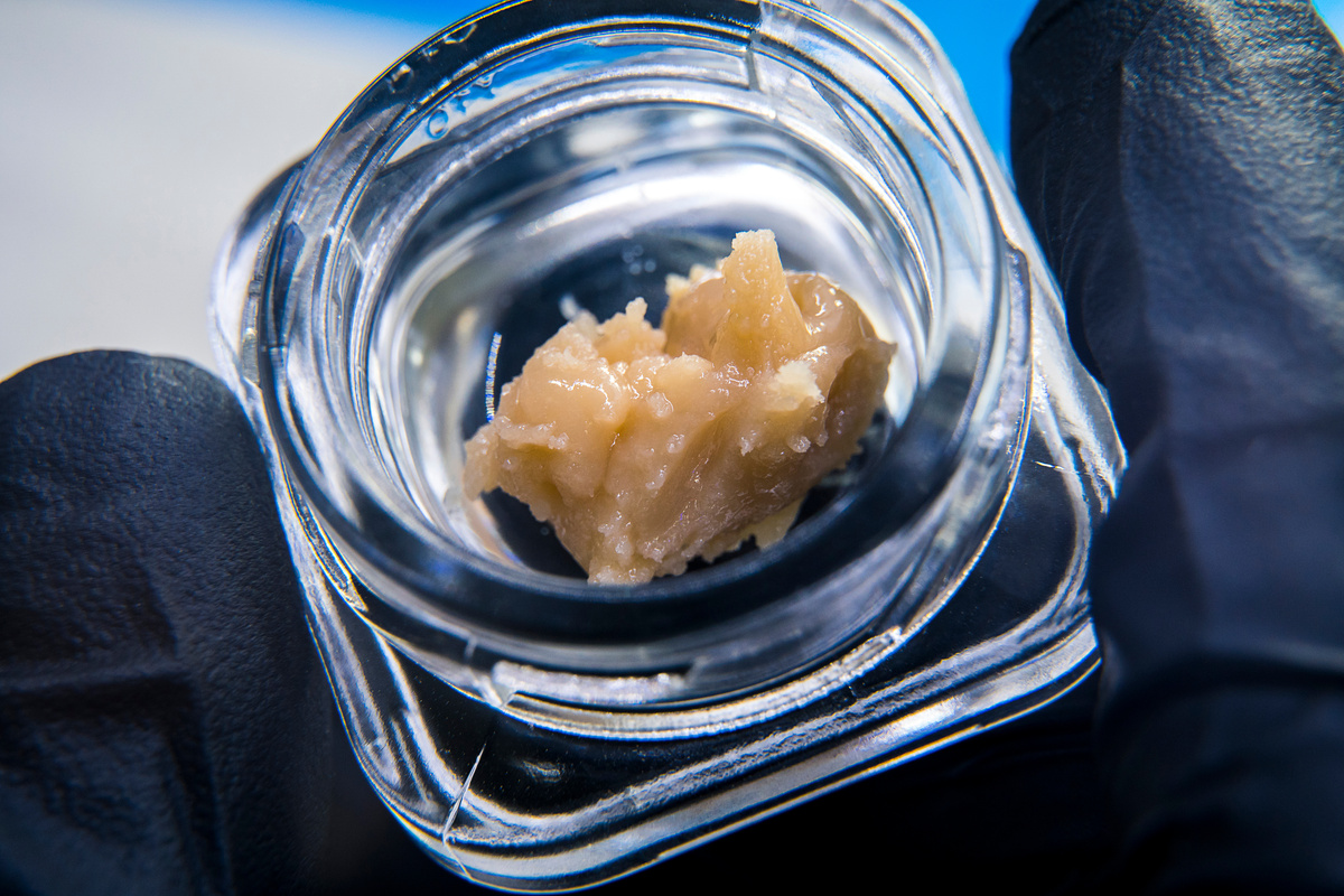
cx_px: 672
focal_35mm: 54
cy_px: 448
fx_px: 2016
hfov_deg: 36.9
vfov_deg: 25.1
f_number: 9
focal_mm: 54
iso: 1600
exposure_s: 1/100
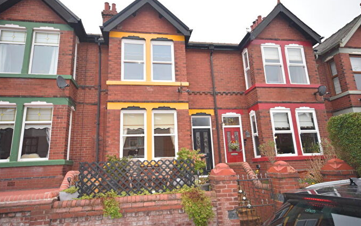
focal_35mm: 22
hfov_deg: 79.6
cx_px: 178
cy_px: 112
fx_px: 216
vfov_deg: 55.1
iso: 450
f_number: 5.6
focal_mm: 14
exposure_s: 1/125
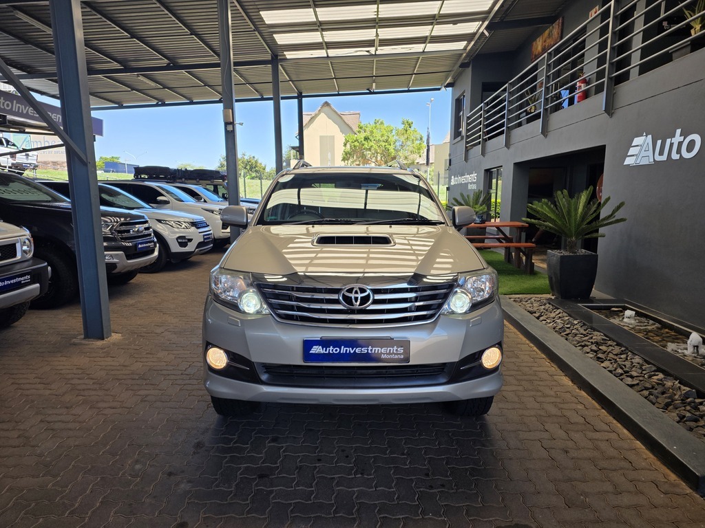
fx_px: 468
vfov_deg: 58.9
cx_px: 352
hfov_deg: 73.9
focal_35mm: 23
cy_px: 264
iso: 80
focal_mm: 6.25
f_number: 1.7
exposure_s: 1/1742
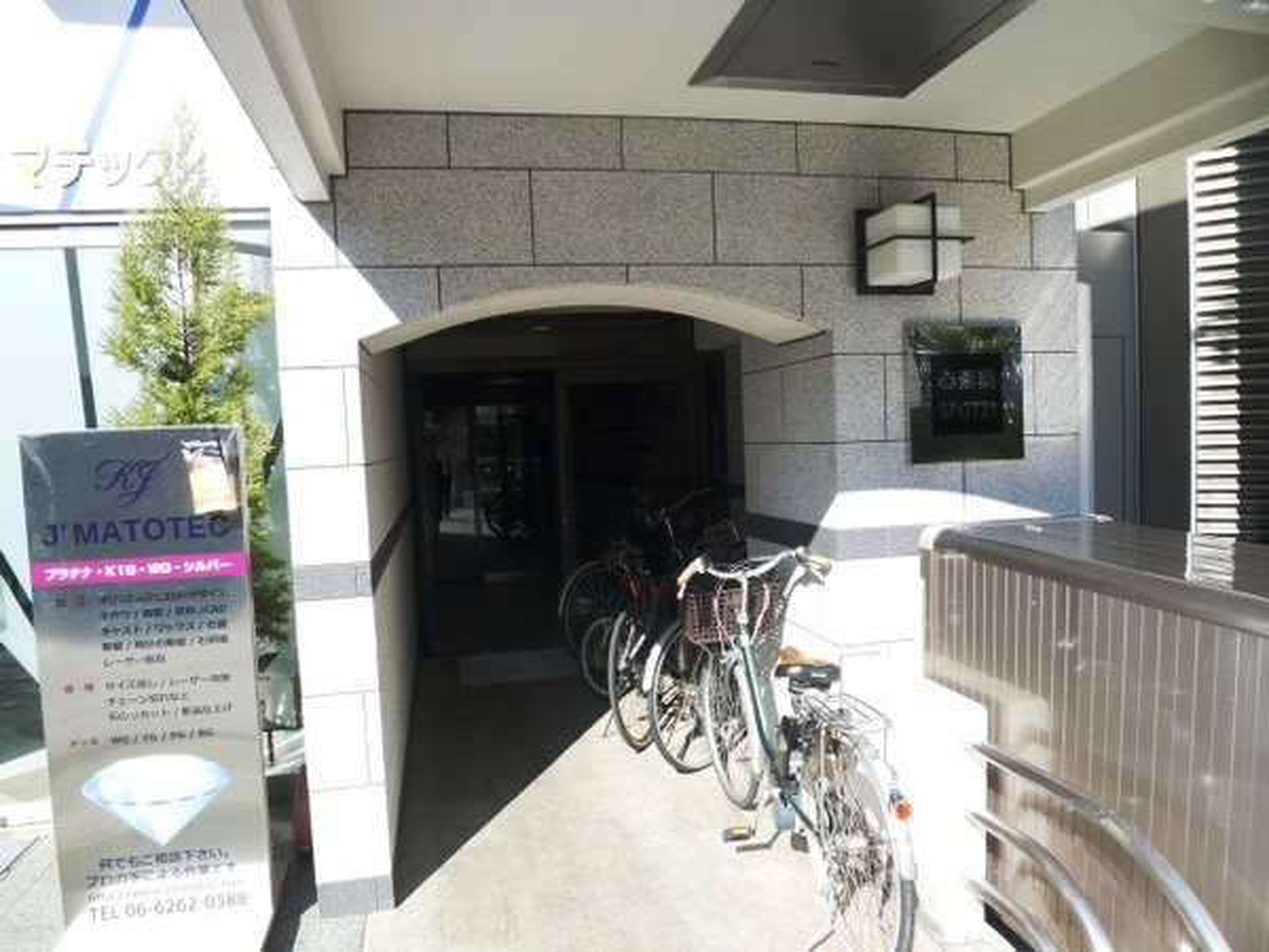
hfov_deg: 71.6
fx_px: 880
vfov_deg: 56.8
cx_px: 634
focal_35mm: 24
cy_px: 476
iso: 100
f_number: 4
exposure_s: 1/320
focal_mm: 4.3
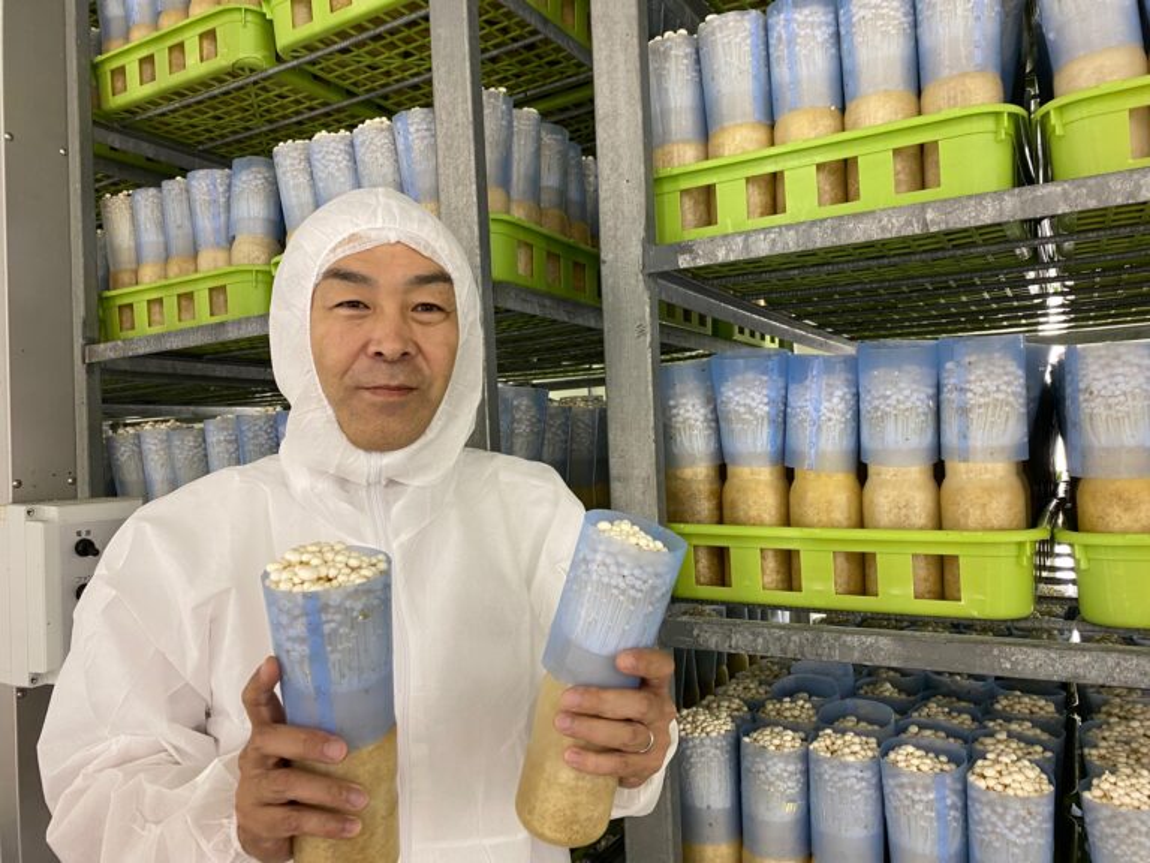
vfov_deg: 53.1
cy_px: 432
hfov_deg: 67.3
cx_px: 575
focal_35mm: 26
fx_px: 864
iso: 100
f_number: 1.8
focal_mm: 4.25
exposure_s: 1/60
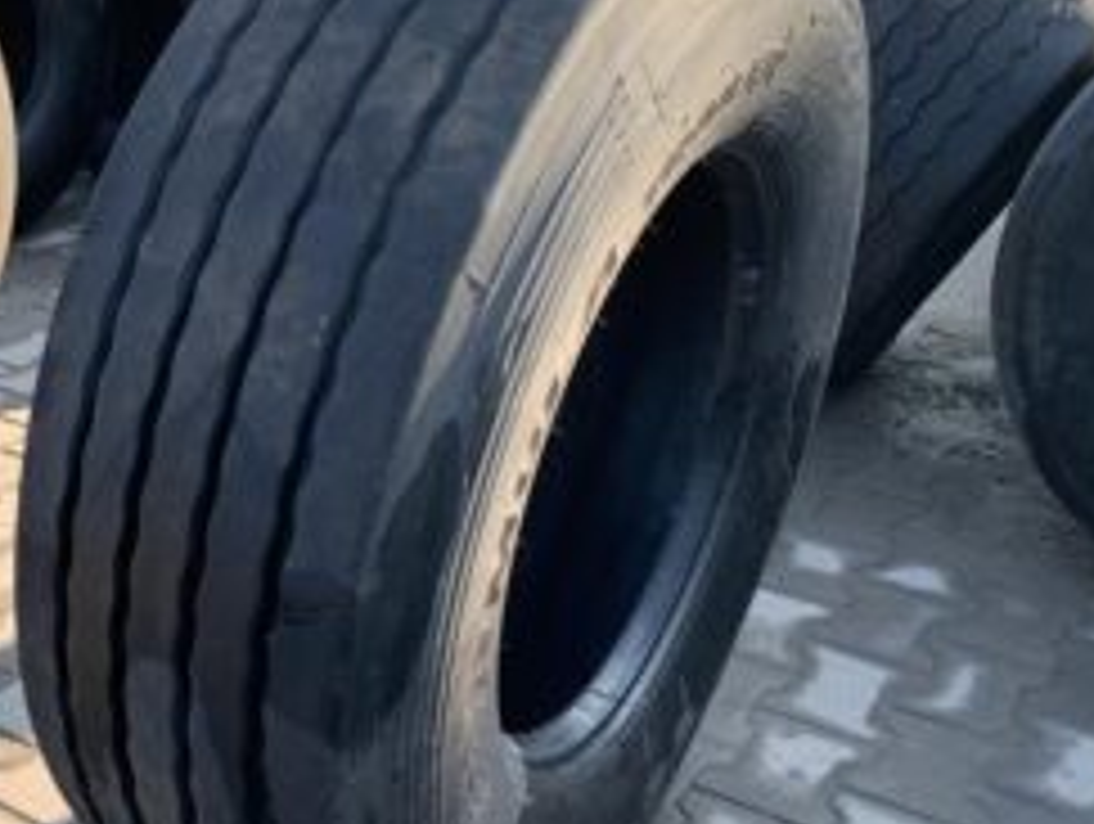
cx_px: 315
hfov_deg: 40.4
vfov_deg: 31.6
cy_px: 430
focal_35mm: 46
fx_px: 1456
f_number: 1.8
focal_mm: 4.25
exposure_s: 1/239
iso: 25
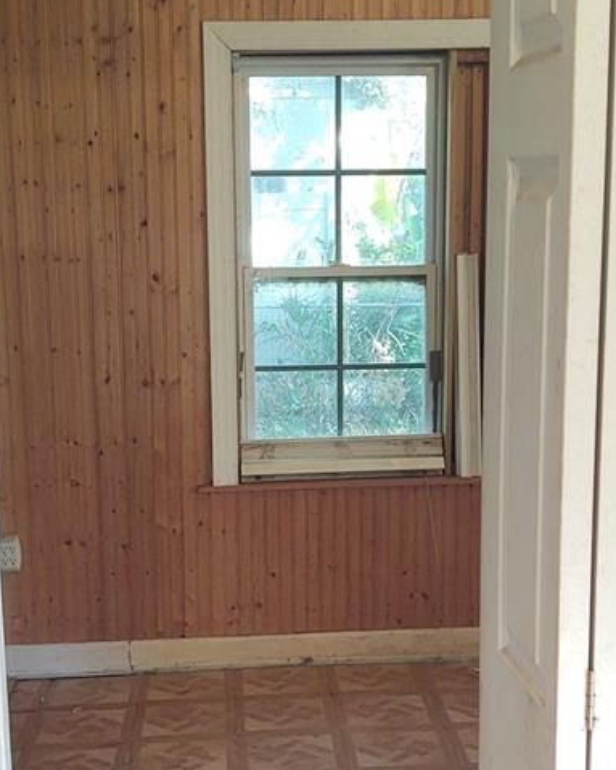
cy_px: 500
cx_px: 291
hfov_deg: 23.1
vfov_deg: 28.6
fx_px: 1505
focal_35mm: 66
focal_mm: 4.75
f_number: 1.7
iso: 178
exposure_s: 1/60
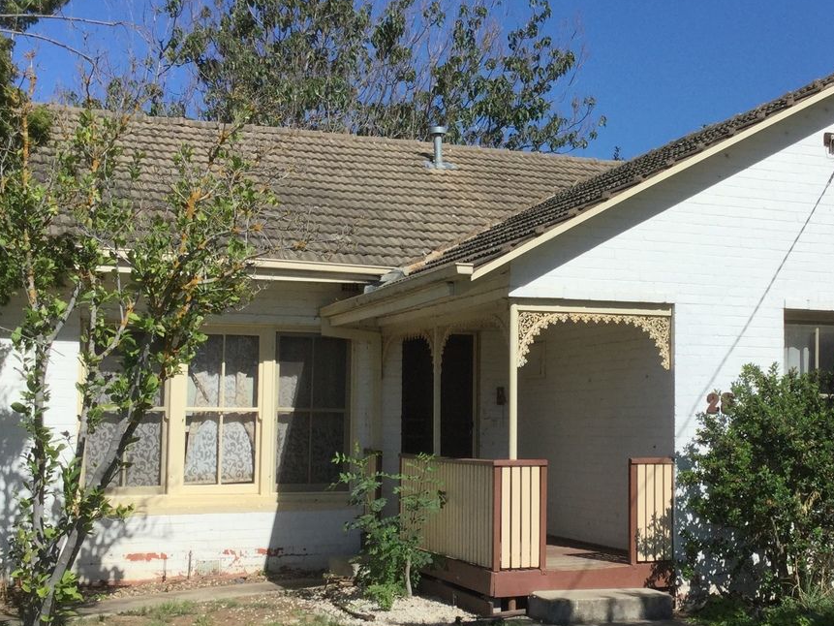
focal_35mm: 54
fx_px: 1301
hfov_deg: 35.3
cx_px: 537
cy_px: 345
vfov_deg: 27.0
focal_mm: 3.3
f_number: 2.4
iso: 25
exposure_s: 1/2398
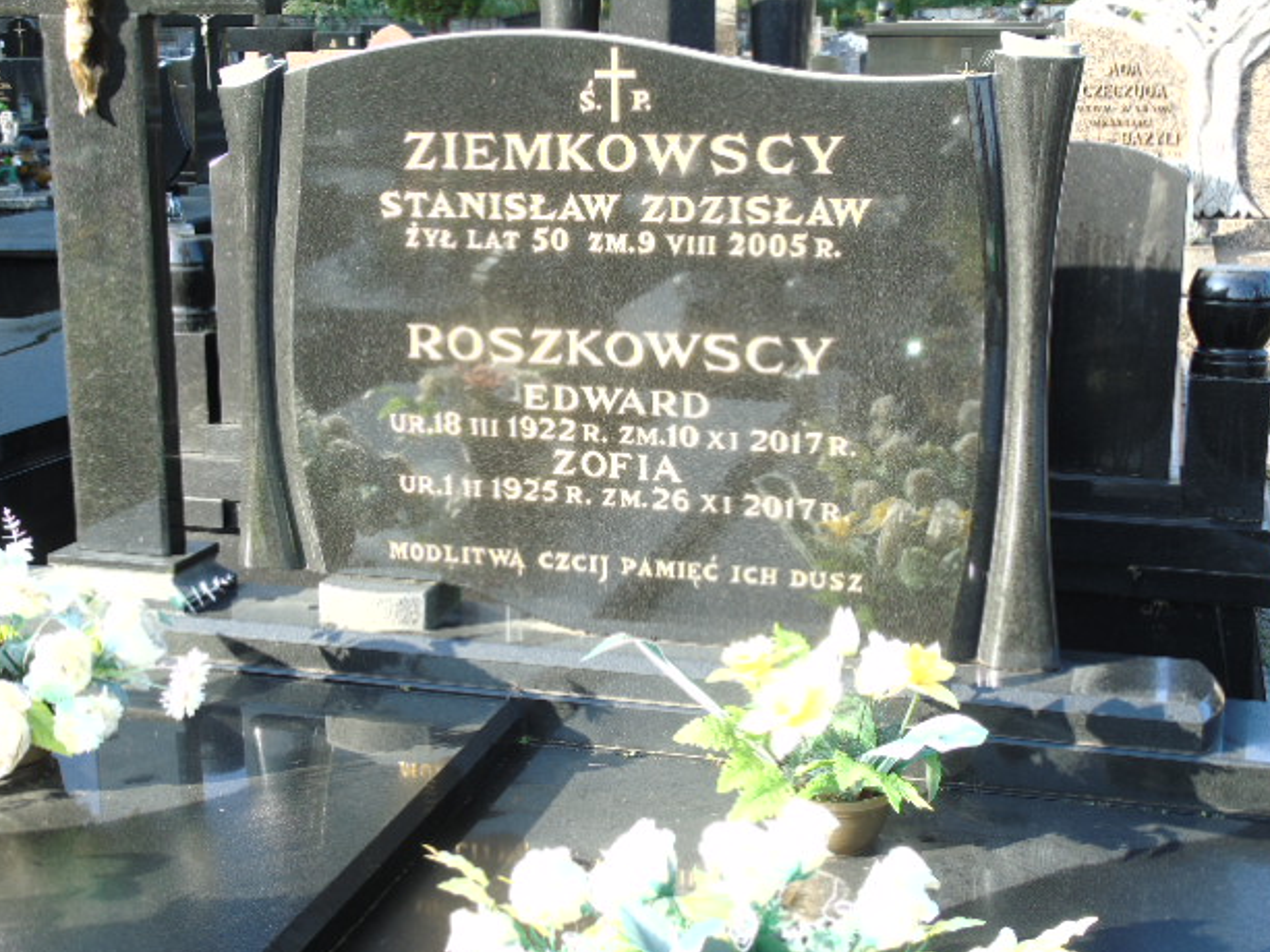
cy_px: 486
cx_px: 630
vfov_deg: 30.3
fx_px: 1761
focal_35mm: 48
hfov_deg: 39.6
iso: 80
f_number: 4.1
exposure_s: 1/100
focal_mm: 8.2
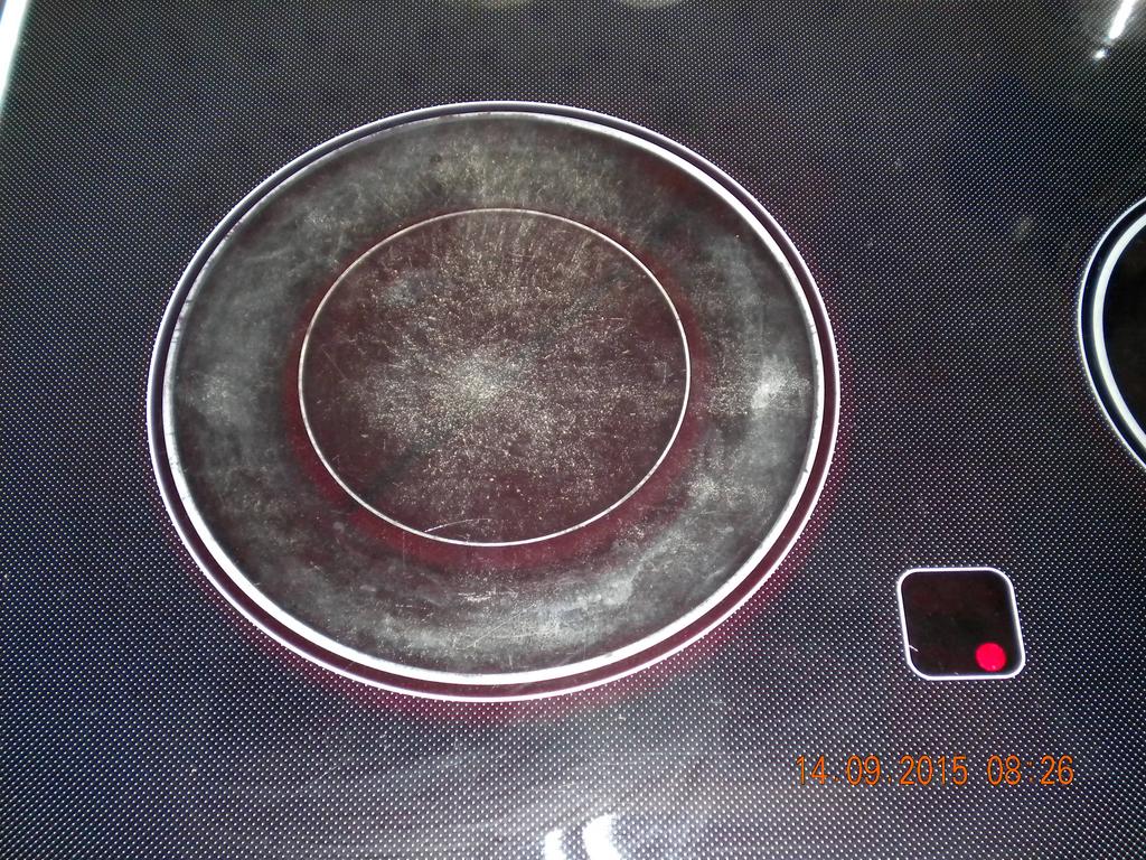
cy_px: 430
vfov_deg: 35.1
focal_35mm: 41
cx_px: 573
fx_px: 1357
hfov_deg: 45.8
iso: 400
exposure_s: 1/30
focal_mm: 7.4
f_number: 3.5
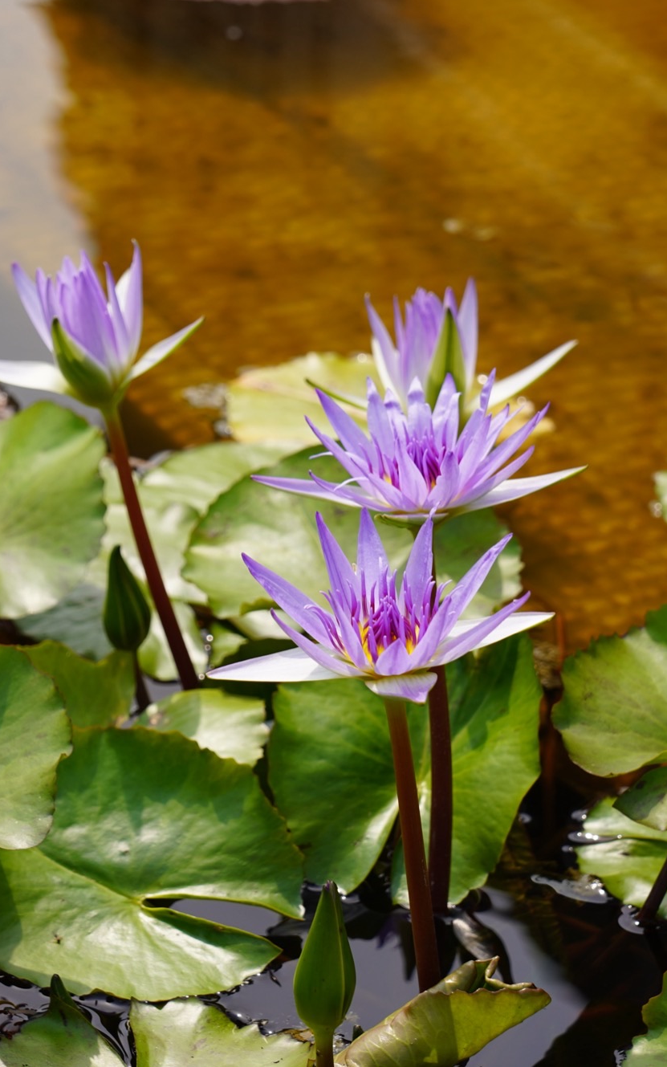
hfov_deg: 8.1
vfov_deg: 13.0
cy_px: 533
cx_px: 156
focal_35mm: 161
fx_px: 4681
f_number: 8
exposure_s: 1/200
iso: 100
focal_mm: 105
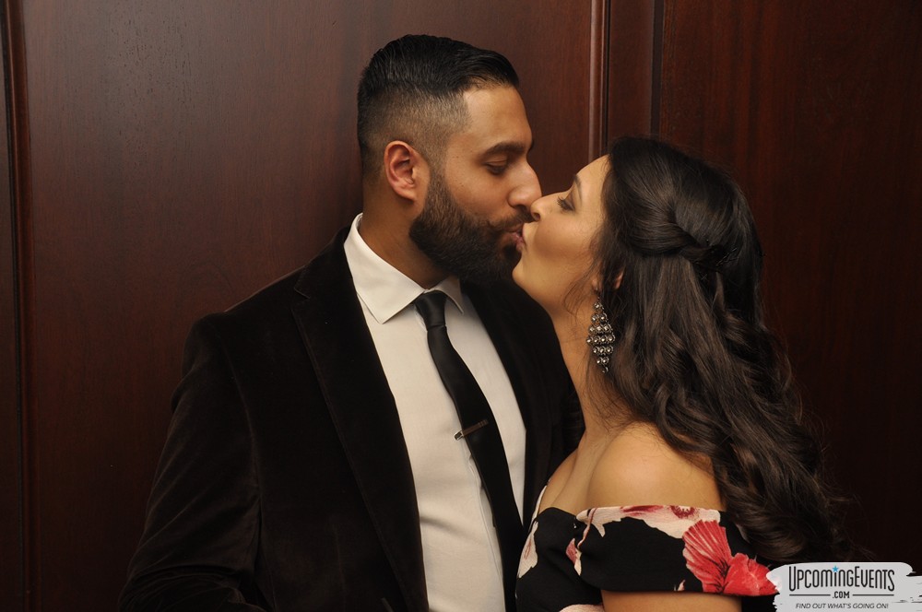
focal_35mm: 48
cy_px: 306
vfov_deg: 28.0
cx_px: 461
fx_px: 1228
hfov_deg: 41.2
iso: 400
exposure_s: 1/60
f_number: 5
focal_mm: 32
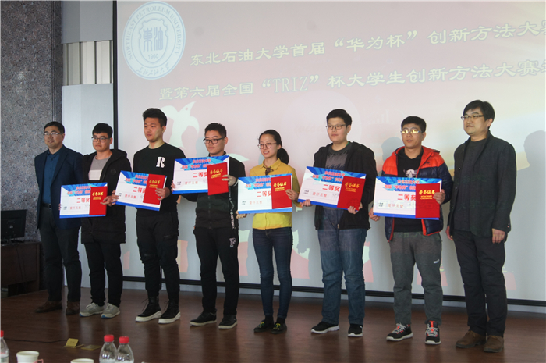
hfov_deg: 43.6
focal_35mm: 45
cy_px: 182
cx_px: 273
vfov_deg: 29.8
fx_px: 682
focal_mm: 30
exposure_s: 1/25
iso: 800
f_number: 8
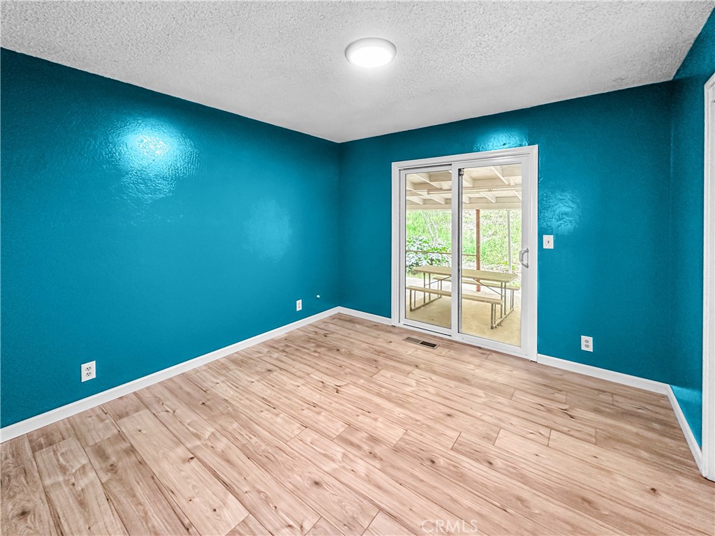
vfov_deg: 85.7
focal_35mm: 14
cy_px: 268
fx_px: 289
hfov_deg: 102.1
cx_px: 358
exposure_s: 1/60
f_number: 2.2
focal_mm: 2.22
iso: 400
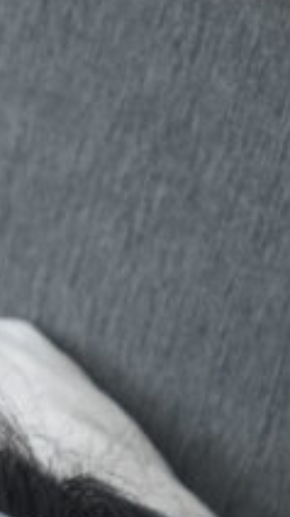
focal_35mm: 379
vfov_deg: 5.6
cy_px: 799
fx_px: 5189
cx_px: -656
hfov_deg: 3.1
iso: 400
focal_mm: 50
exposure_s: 1/125
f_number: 2.8
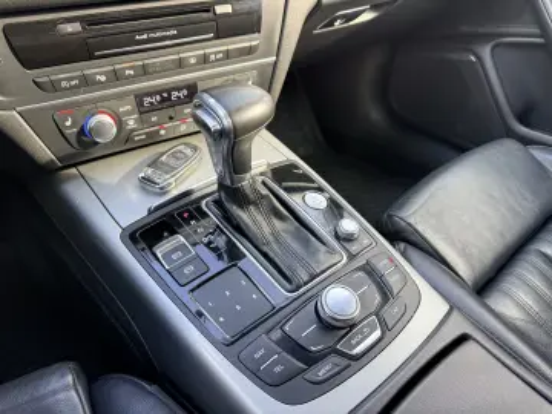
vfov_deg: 56.8
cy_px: 207
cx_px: 276
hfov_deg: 71.6
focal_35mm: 24
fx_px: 383
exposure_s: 1/121
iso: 100
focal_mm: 6.76
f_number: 1.78
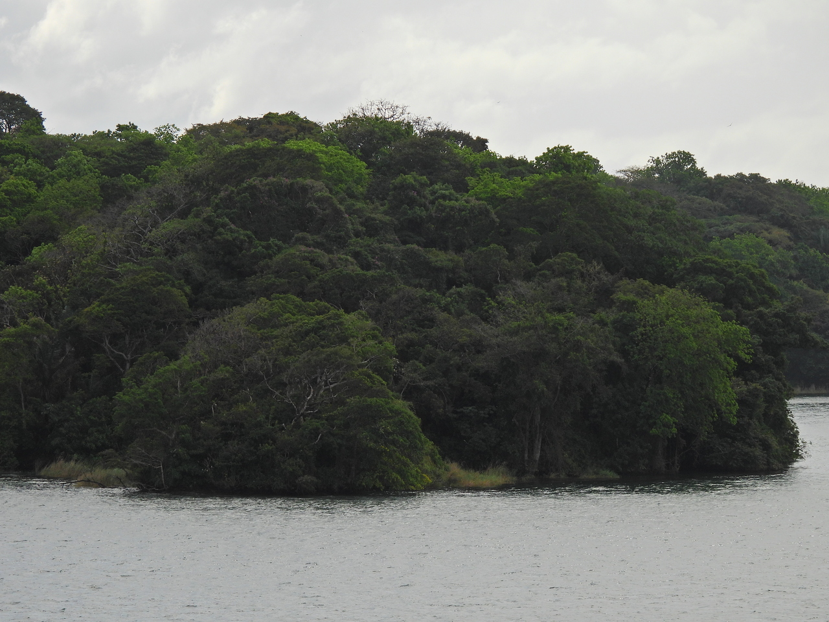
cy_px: 311
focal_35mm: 200
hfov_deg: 9.9
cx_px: 414
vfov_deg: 7.4
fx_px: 4790
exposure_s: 1/1250
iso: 100
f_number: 4.5
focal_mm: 35.7
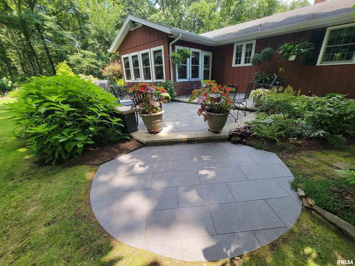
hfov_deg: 106.2
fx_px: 133
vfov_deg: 89.9
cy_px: 133
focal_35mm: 13
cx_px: 178
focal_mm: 2.2
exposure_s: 1/184
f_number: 2.2
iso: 50
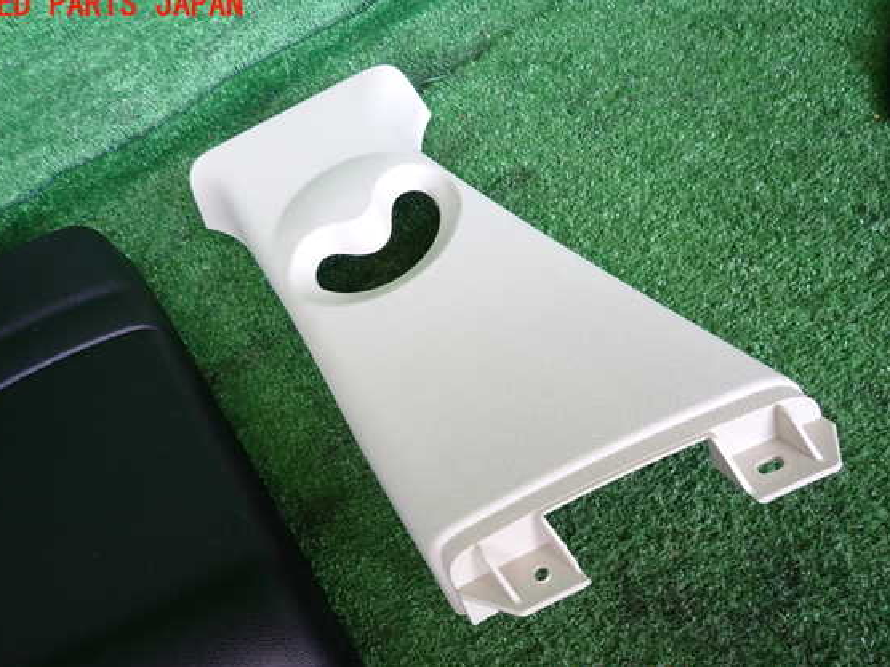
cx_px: 432
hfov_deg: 65.3
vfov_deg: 51.3
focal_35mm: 27
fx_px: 694
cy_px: 345
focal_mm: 4.5
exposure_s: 1/60
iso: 200
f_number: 2
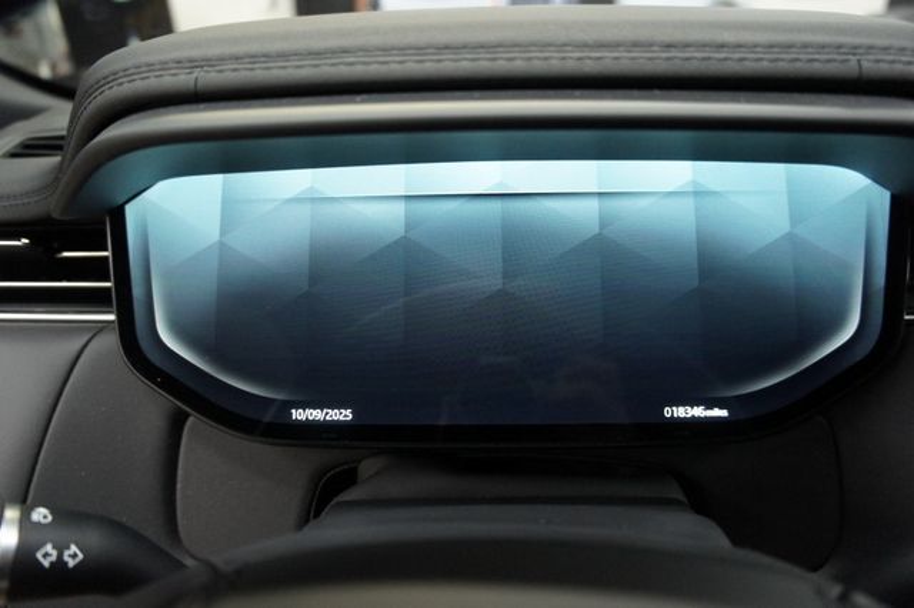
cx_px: 457
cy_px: 304
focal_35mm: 27
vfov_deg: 47.9
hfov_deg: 67.4
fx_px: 685
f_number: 3.5
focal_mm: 18
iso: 1600
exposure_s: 1/50
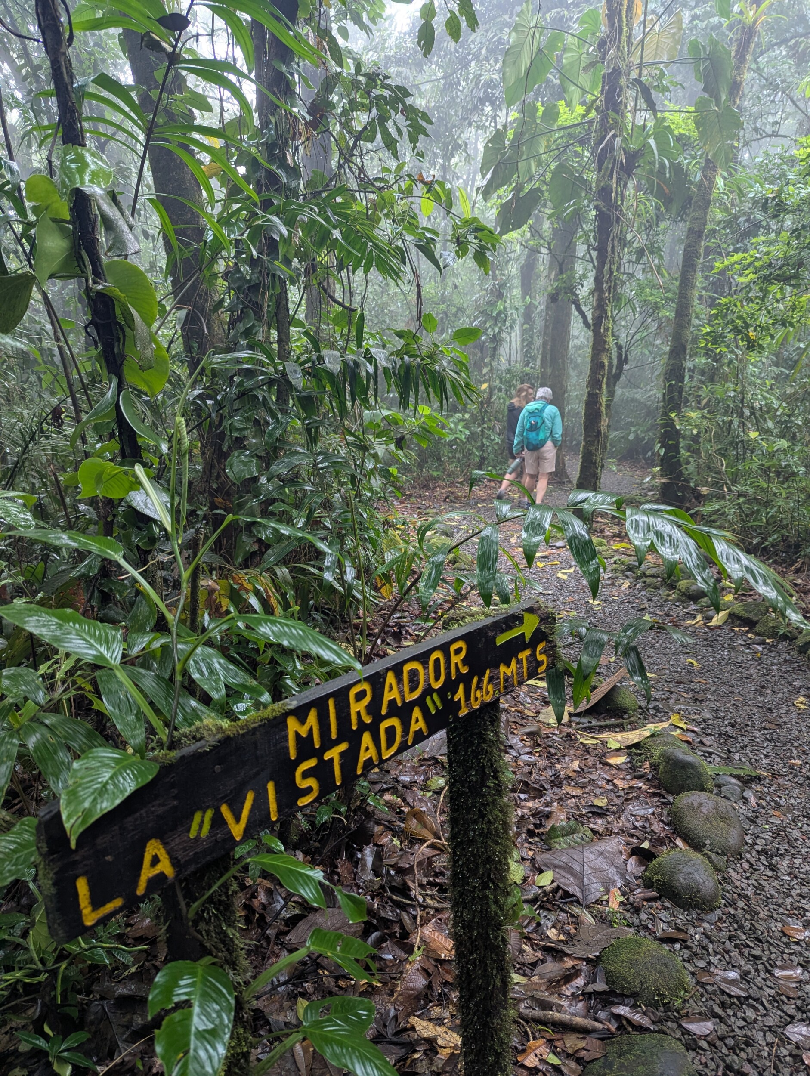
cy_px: 538
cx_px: 405
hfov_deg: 56.9
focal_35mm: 24
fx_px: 747
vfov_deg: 71.5
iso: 170
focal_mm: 6.81
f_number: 1.85
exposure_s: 1/27.9
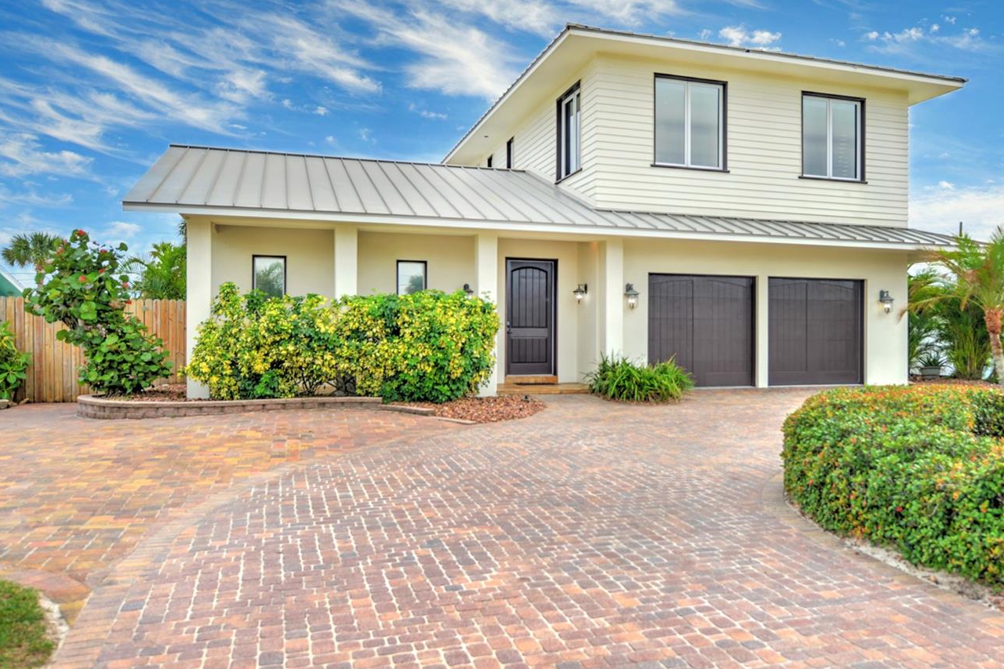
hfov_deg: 61.4
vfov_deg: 43.4
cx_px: 600
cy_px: 279
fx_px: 837
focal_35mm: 30
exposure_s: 1/640
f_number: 4
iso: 100
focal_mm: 24
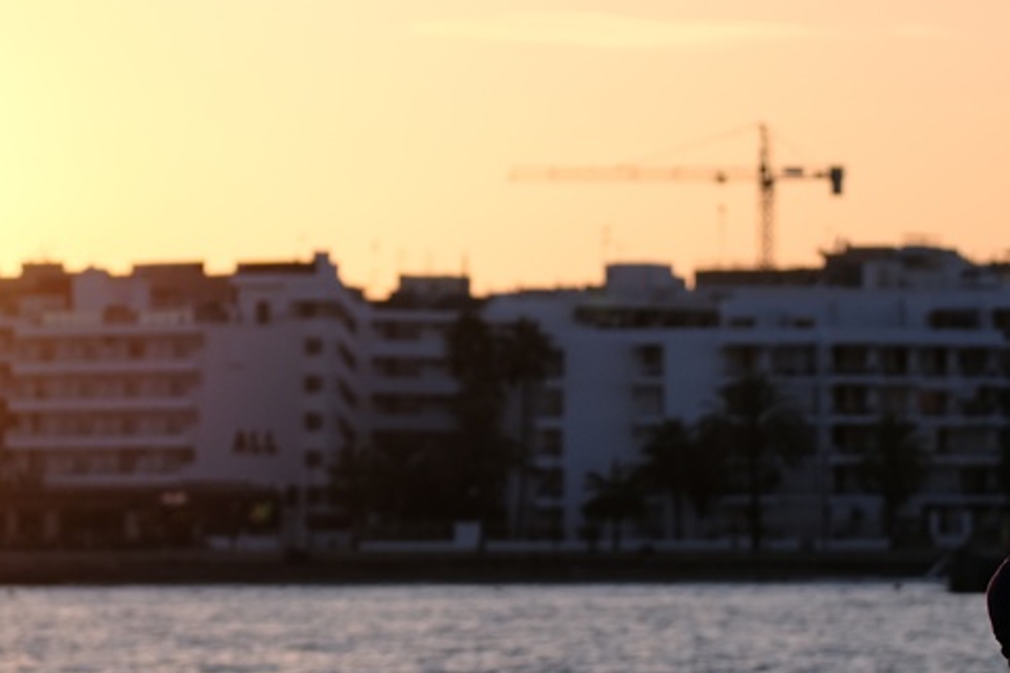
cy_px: 379
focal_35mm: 314
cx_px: 345
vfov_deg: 4.4
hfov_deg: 6.6
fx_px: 8809
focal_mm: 100
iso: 320
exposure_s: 1/800
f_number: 5
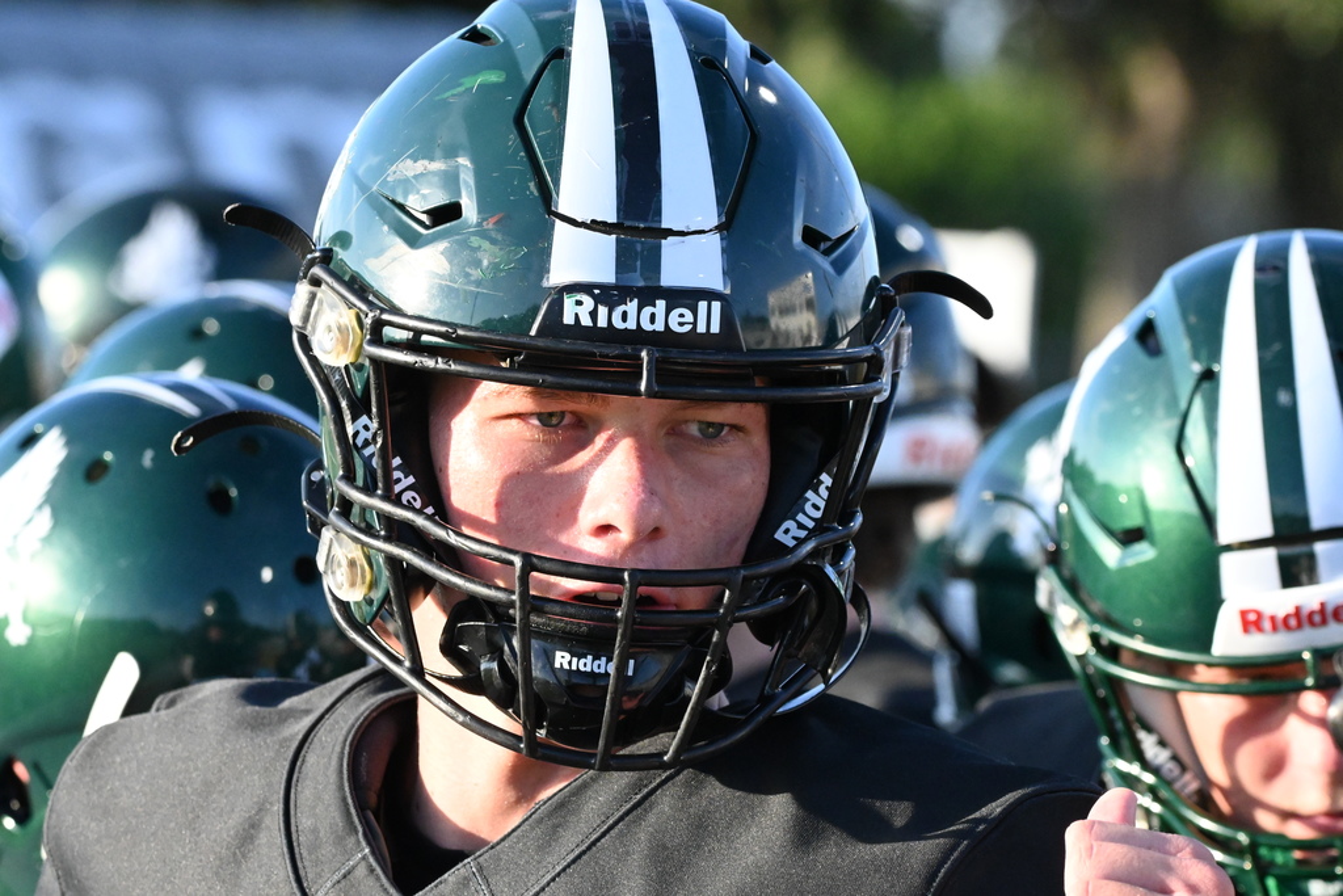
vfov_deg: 5.1
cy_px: 448
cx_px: 672
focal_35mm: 270
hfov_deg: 7.6
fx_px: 10073
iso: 5600
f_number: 7.1
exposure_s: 1/4000
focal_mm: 180
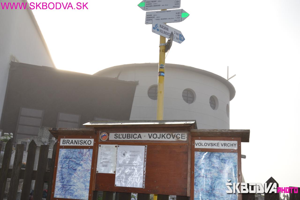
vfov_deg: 36.9
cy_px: 100
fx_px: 300
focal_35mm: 36
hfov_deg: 53.1
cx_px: 150
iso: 100
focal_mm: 24
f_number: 8
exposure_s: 1/200
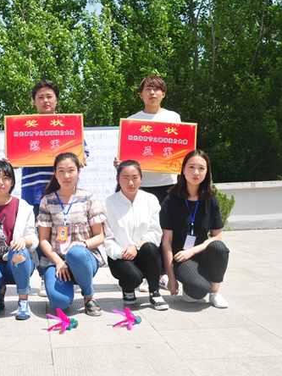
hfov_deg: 26.9
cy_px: 188
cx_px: 49
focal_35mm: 53
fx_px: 576
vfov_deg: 36.2
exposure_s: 1/320
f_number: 9
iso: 250
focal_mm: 24
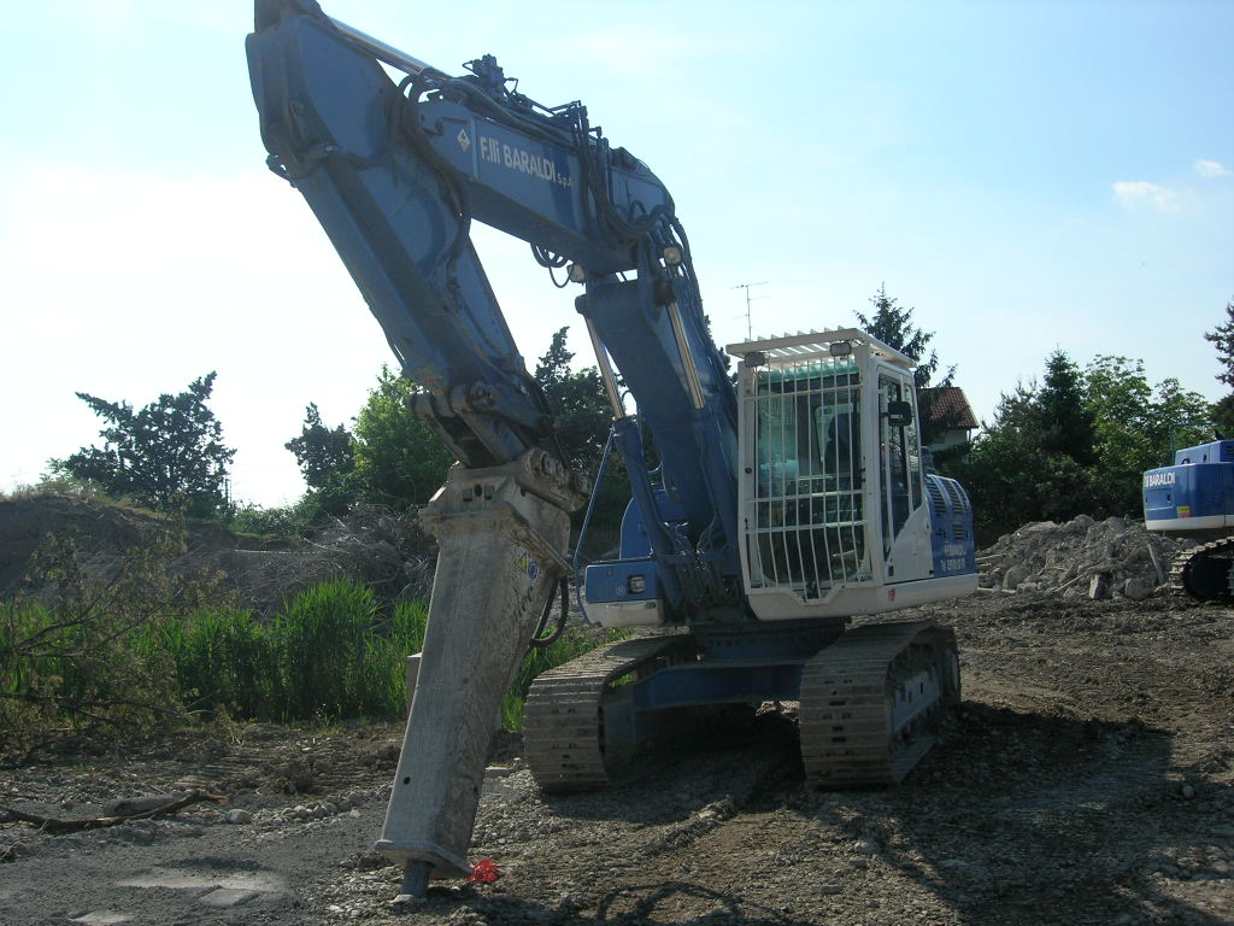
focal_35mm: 38
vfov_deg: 37.7
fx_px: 1355
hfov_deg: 49.0
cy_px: 463
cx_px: 617
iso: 64
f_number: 4.8
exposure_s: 1/683
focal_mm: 7.8
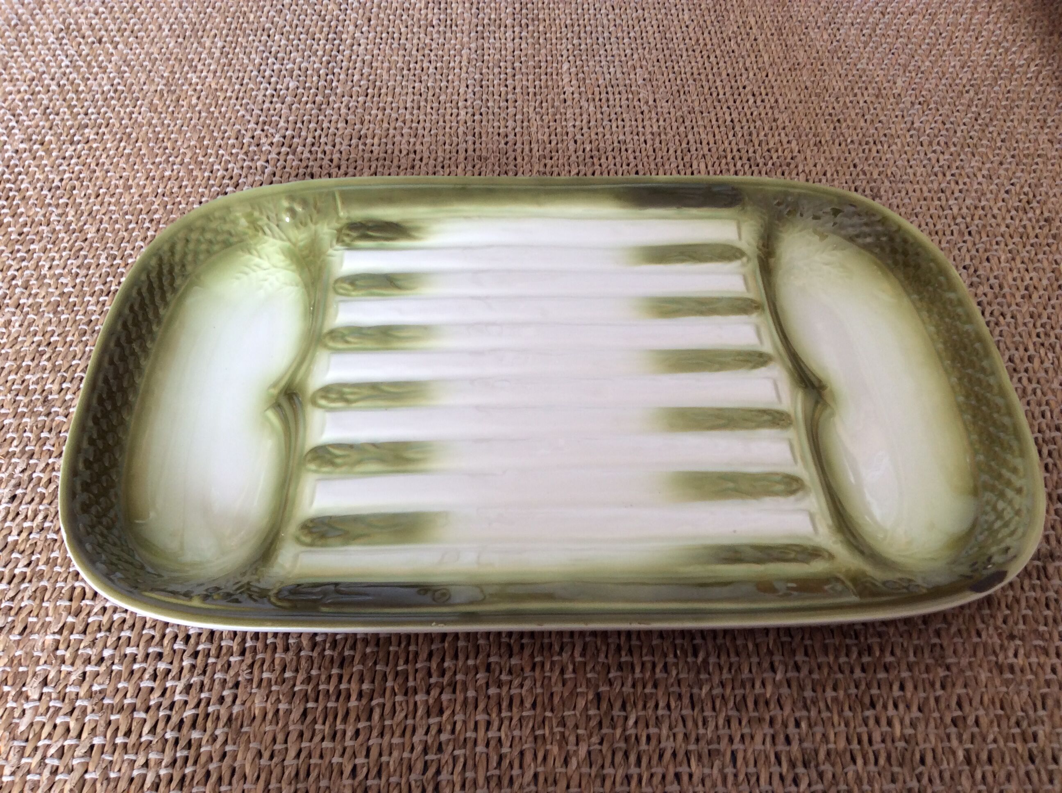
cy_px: 396
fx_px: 980
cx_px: 531
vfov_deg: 44.1
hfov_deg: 56.9
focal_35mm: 32
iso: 32
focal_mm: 3.3
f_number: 2.4
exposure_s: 1/25
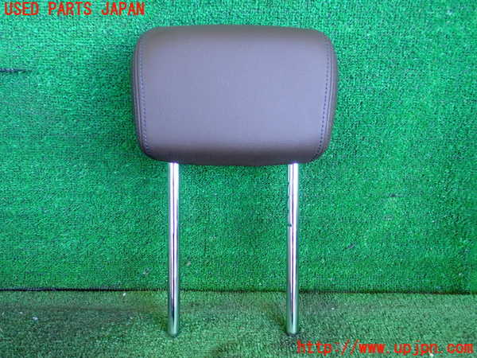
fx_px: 496
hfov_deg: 51.4
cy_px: 179
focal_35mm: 36
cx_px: 238
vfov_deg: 39.7
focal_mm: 6.37
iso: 500
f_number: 2.5
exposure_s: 1/125
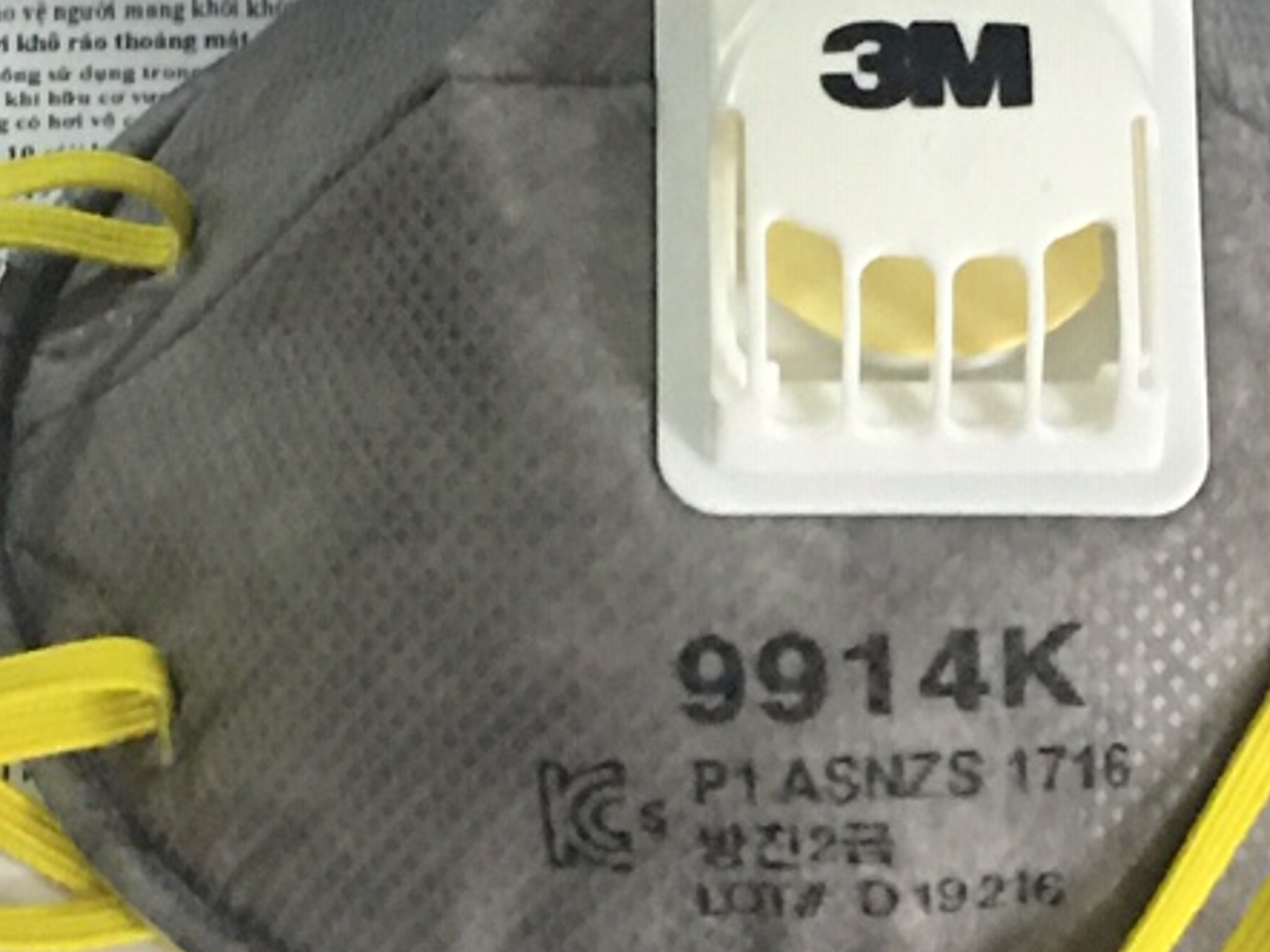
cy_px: 892
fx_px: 4842
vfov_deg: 11.1
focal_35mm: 132
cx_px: 1015
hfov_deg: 14.9
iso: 100
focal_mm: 4.15
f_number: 2.2
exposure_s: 1/10
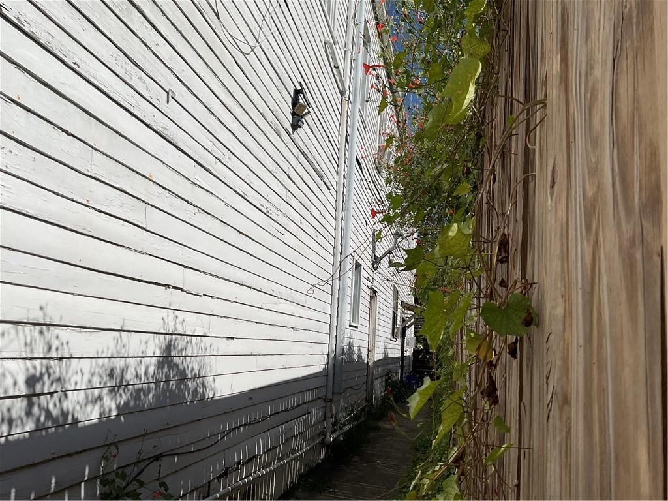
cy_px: 250
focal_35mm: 29
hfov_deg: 61.7
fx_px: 560
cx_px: 334
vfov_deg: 48.2
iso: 16
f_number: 1.8
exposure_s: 1/6536
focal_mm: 3
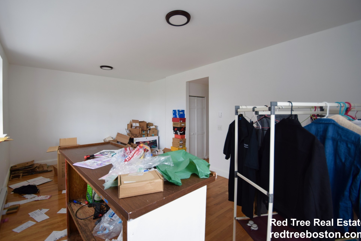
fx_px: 160
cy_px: 114
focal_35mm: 16
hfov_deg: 96.7
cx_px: 174
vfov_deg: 73.7
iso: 400
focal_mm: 10
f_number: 4.5
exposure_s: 1/80
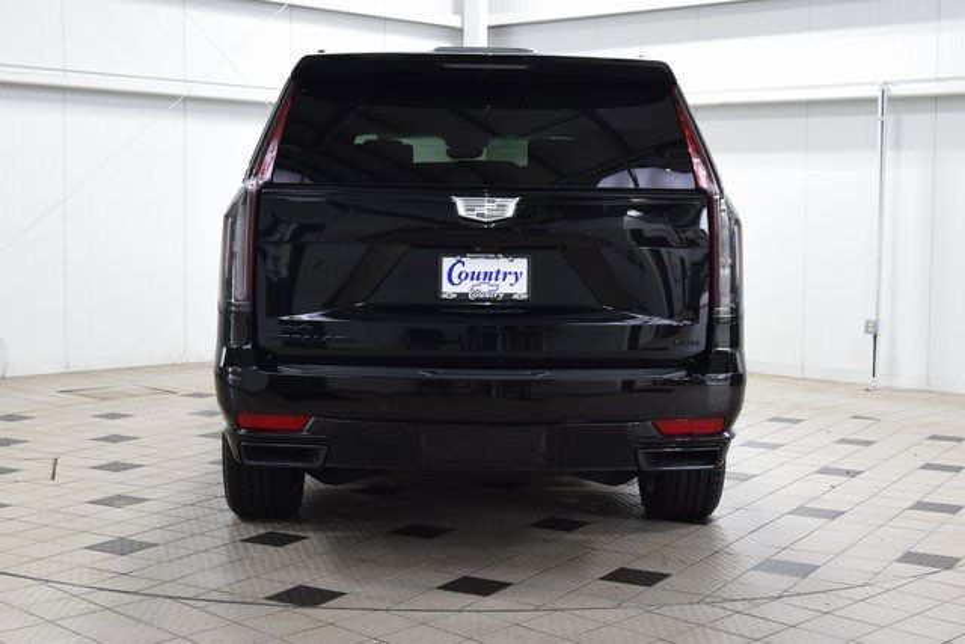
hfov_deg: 36.9
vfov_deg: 25.1
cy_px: 322
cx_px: 482
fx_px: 1448
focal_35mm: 54
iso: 800
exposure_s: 1/15
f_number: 6.3
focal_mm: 36
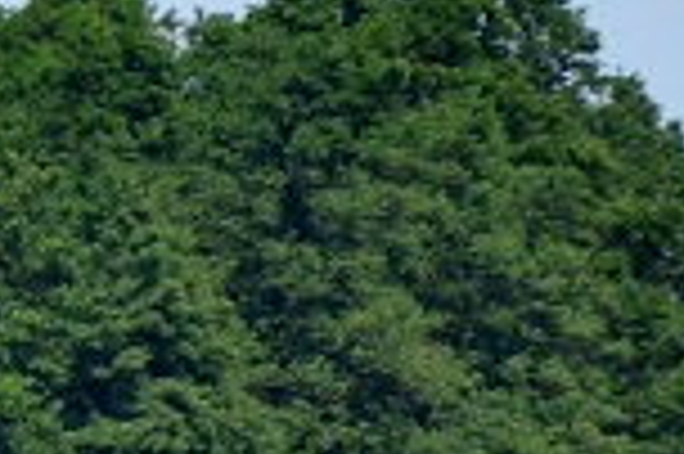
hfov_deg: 1.0
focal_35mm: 2165
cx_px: -1415
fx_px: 41090
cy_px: 1050
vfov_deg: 0.6
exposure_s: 1/8000
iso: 1800
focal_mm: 220
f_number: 5.3
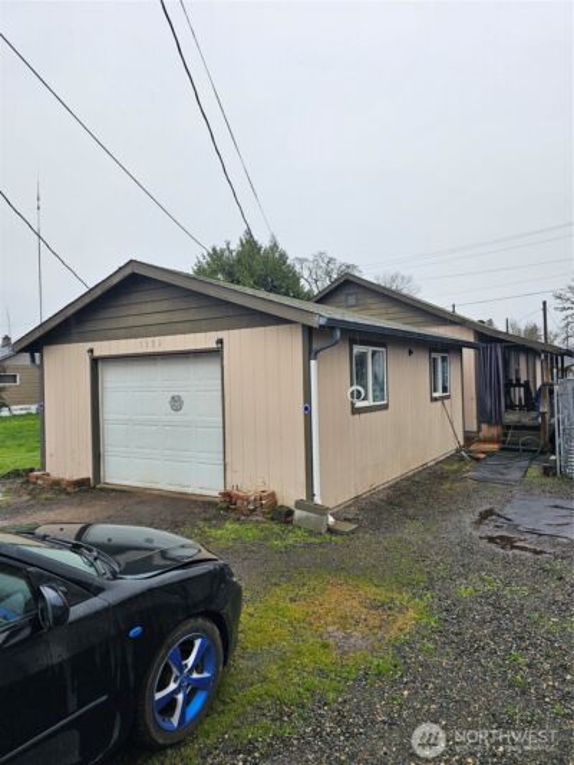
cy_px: 382
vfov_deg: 73.9
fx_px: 508
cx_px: 287
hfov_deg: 58.9
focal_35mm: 23
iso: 10
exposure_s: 1/140
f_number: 1.7
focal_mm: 6.3
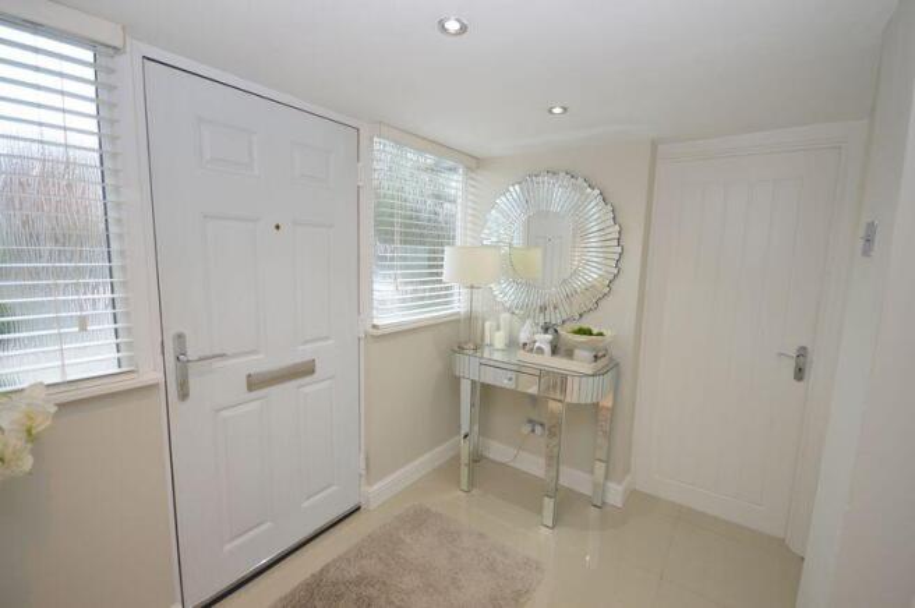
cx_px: 458
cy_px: 304
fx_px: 381
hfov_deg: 100.4
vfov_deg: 77.2
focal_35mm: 15
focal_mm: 10
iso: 450
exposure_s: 1/60
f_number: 4
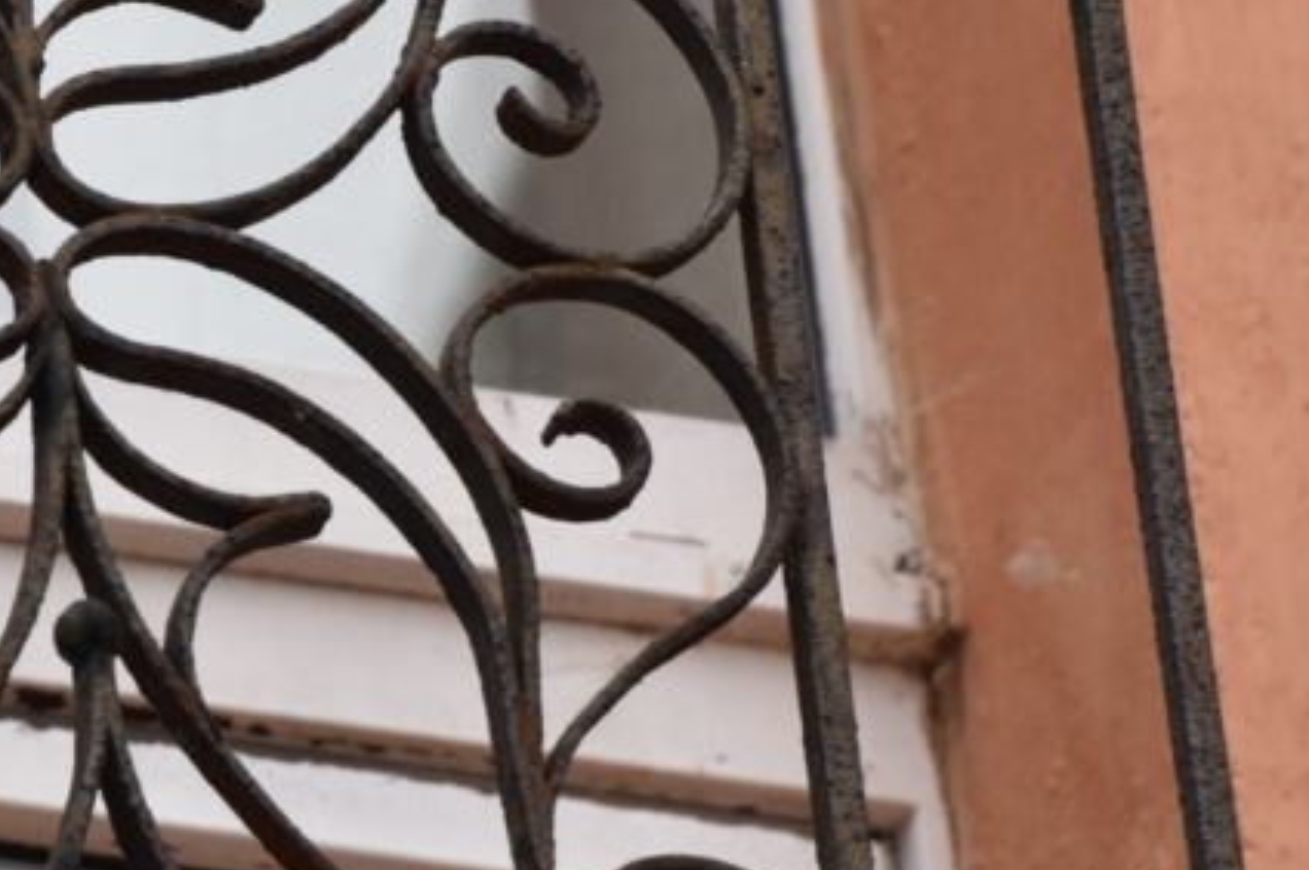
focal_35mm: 507
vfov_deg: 2.7
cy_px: 262
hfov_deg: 4.1
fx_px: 18420
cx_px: 12
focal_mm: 140
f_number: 8
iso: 640
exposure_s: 1/1000
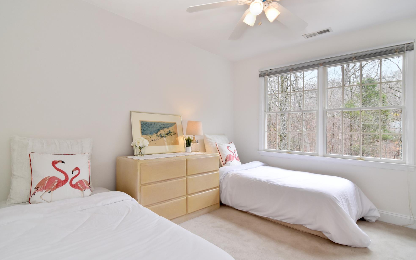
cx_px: 207
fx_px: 199
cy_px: 127
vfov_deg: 66.4
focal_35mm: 18
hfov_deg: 92.6
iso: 640
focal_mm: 11
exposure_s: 1/50
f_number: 11
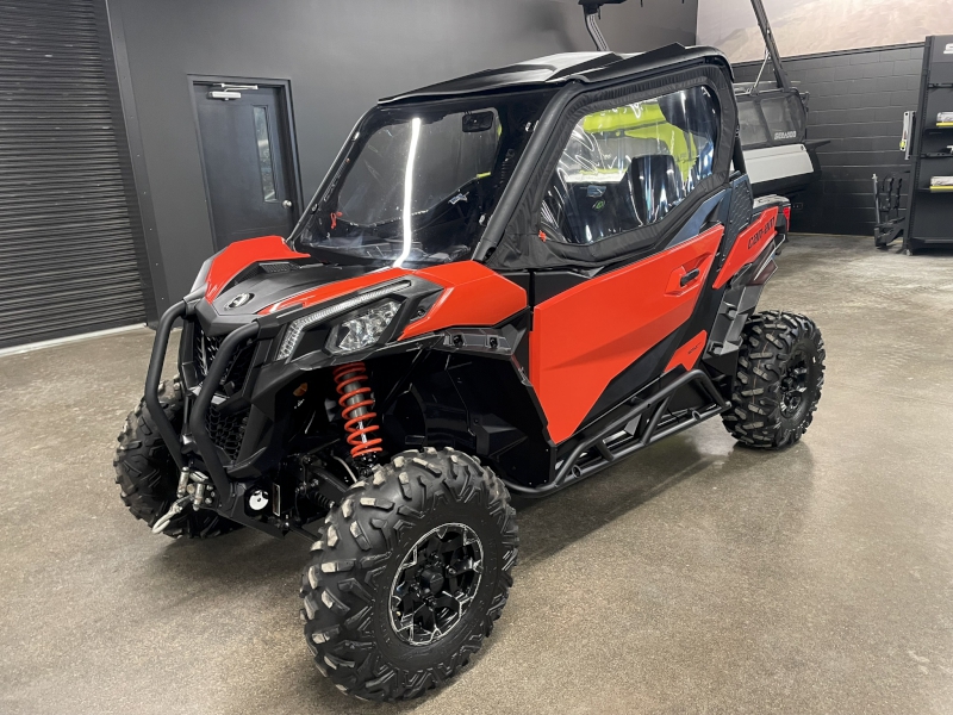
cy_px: 358
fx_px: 716
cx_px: 476
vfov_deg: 53.1
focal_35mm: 26
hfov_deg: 67.3
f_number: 1.6
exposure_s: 1/40
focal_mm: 4.2
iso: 400
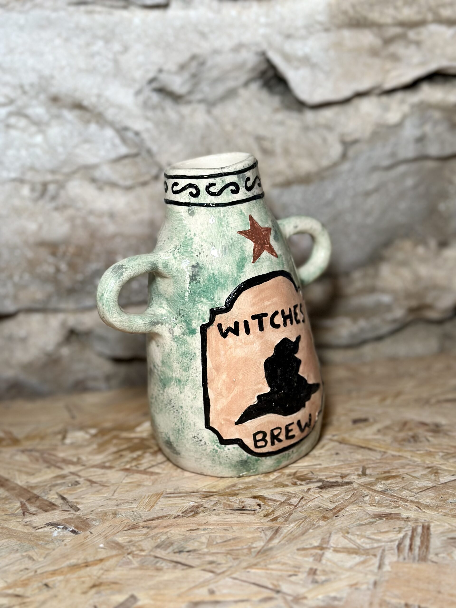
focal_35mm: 48
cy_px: 304
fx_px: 843
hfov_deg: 30.3
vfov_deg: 39.7
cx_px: 228
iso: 200
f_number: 1.78
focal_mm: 6.86
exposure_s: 1/60
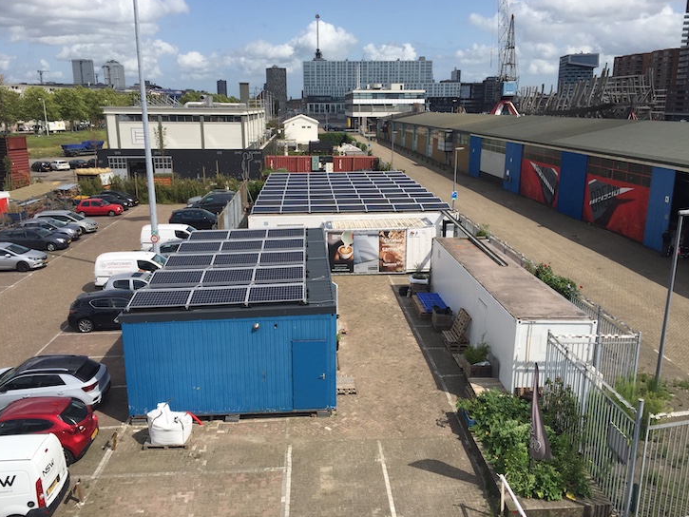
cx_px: 345
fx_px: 597
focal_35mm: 30
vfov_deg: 46.8
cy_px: 262
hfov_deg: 60.0
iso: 32
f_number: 2.2
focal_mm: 4.15
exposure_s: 1/2825
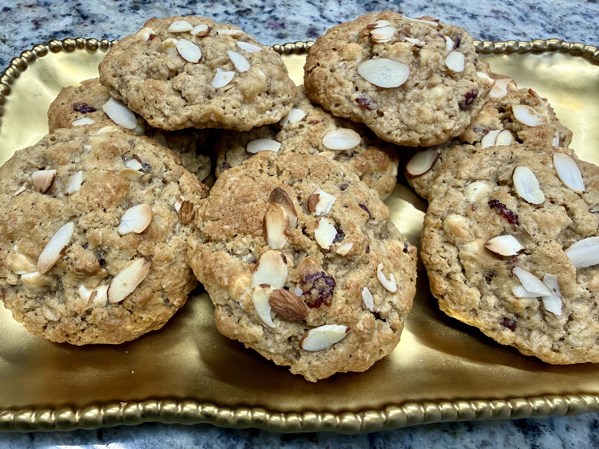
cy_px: 224
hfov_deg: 71.6
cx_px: 300
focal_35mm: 24
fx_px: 415
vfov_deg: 56.8
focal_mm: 2.22
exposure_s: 1/120
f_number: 2.2
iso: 160
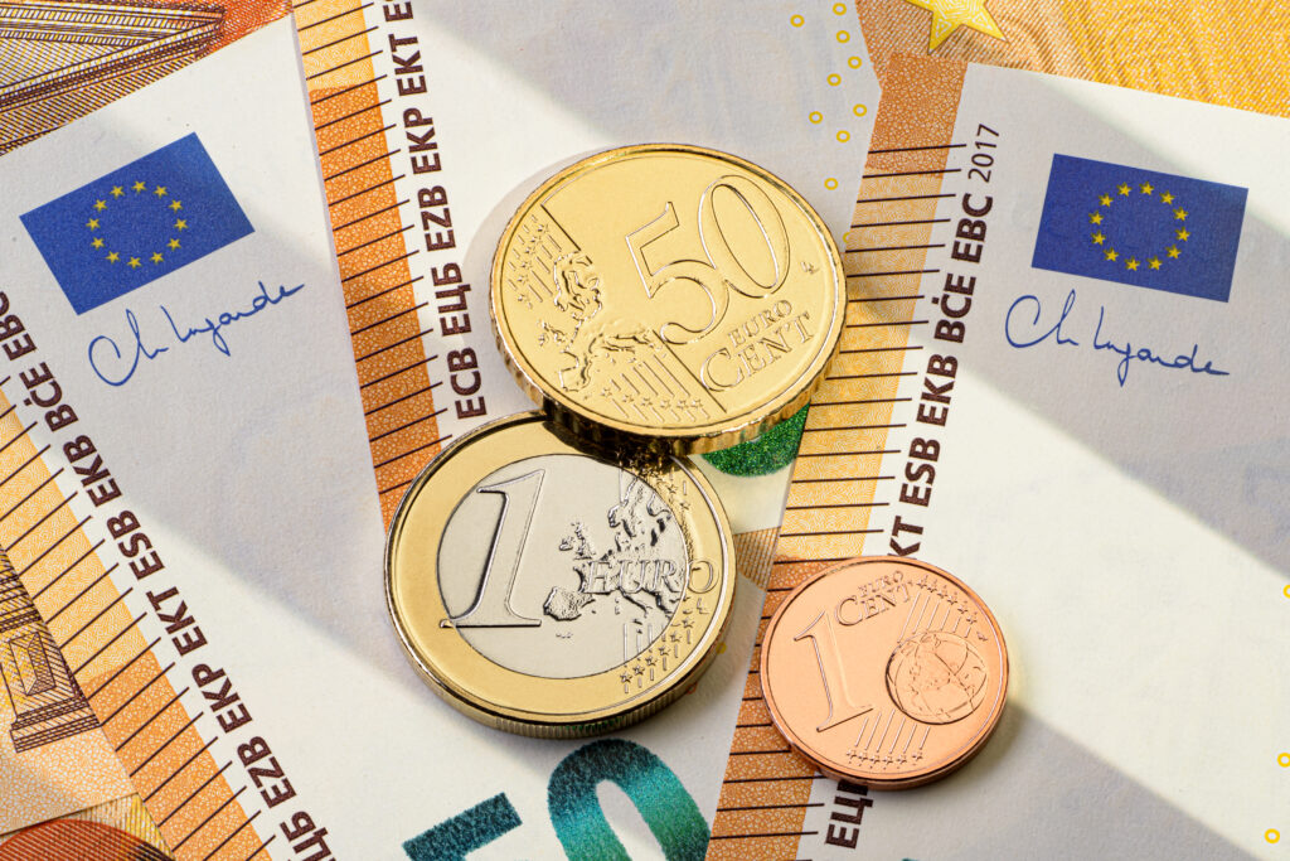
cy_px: 430
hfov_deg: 23.9
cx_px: 645
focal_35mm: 85
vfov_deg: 16.1
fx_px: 3046
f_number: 18
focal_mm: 85
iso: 100
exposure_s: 1/160
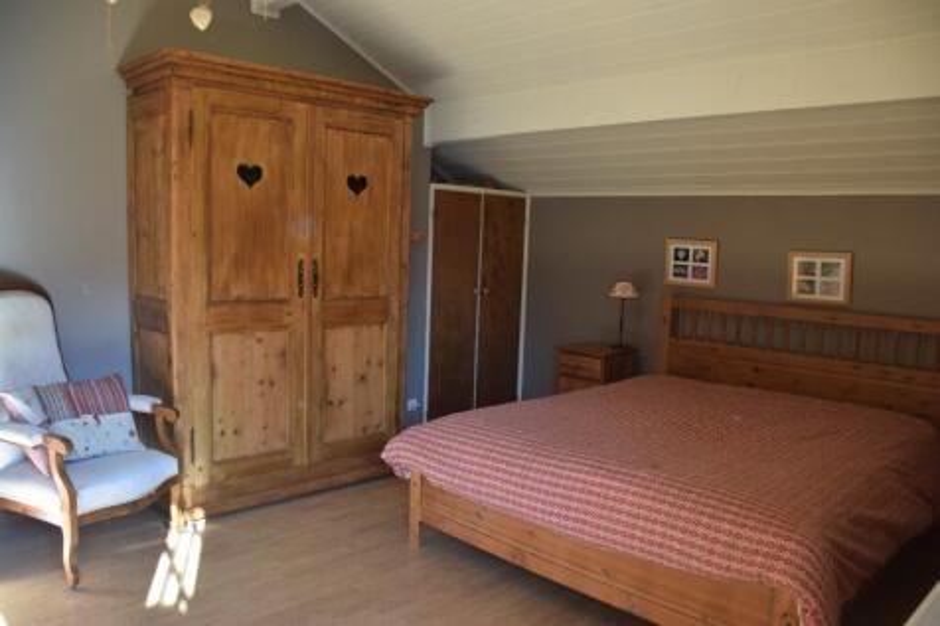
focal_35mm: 27
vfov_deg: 47.9
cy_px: 313
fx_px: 705
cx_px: 470
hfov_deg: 67.4
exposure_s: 1/90
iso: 400
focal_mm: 18
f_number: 4.8
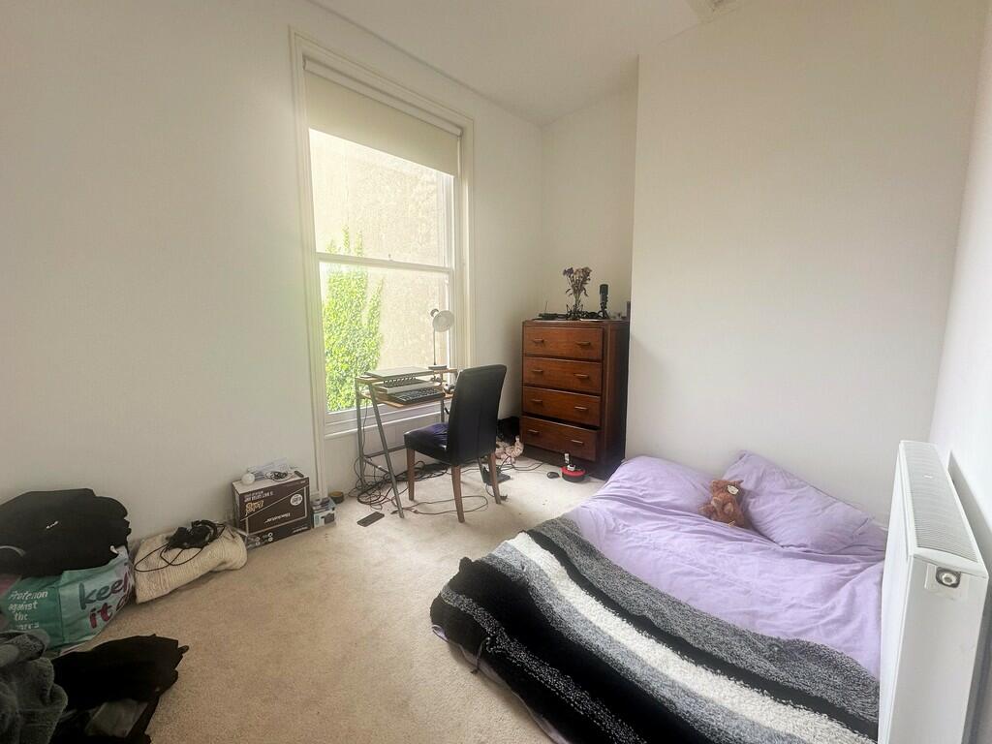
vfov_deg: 85.7
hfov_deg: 102.1
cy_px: 372
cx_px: 496
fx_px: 401
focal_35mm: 14
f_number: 2.2
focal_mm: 2.22
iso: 64
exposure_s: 1/99
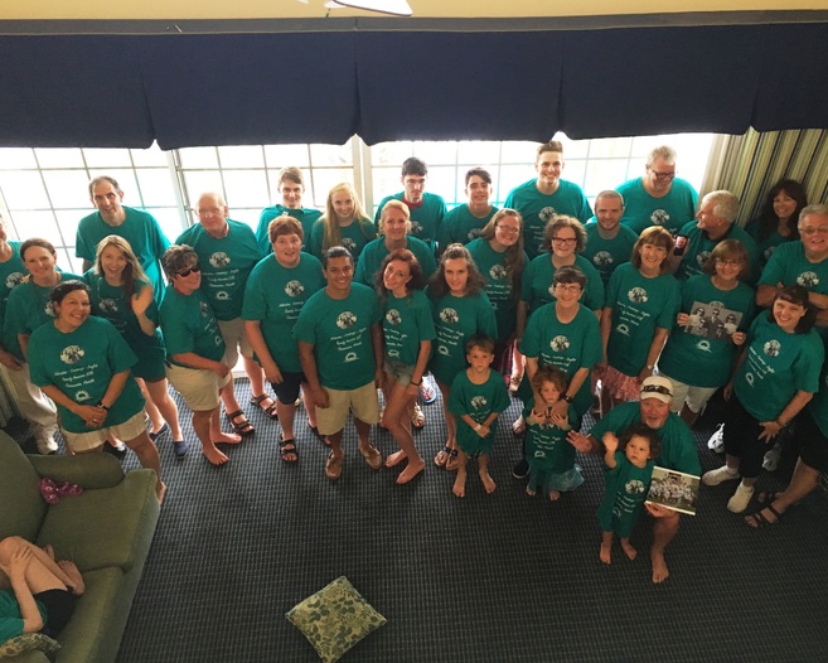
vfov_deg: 47.1
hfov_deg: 57.1
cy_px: 324
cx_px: 444
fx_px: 760
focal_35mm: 31
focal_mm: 4.15
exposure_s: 1/30
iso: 160
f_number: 2.2
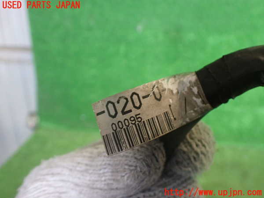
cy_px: 99
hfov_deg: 60.0
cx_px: 132
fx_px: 229
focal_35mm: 30
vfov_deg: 46.8
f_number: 2.3
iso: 800
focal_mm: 5.4
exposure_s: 1/125
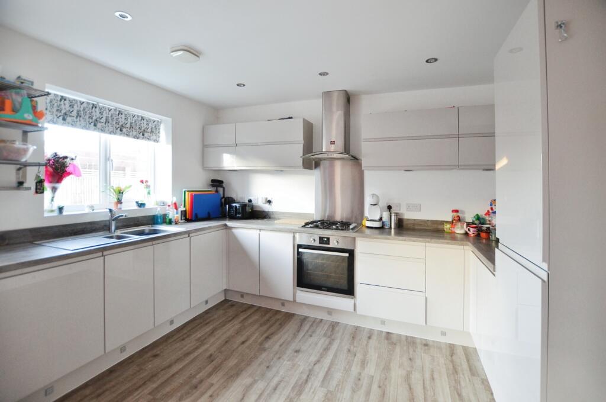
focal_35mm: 15
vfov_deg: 77.1
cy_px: 201
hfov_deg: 100.5
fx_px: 252
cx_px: 303
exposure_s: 1/30
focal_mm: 10
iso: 800
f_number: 3.5
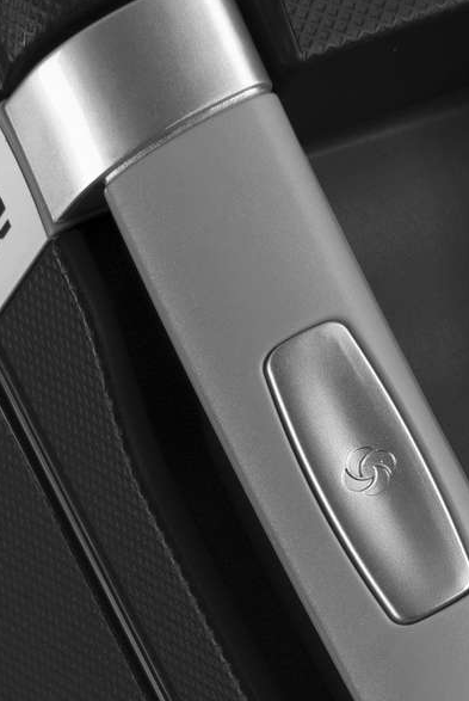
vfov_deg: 3.8
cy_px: 534
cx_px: 206
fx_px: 10480
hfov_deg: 2.6
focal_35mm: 538
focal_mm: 195
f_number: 16
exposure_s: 1/125
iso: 100
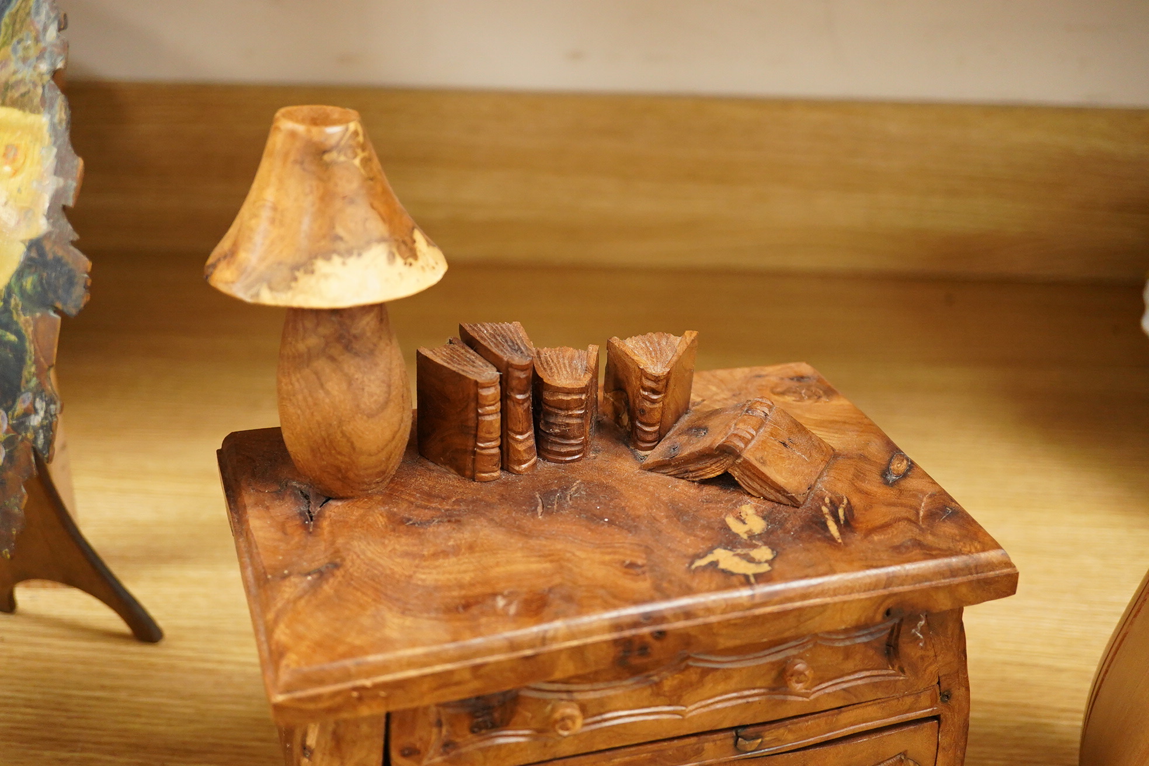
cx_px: 574
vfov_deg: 29.9
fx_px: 1436
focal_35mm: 45
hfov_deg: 43.6
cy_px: 383
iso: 2500
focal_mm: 30
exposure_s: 1/200
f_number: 3.5
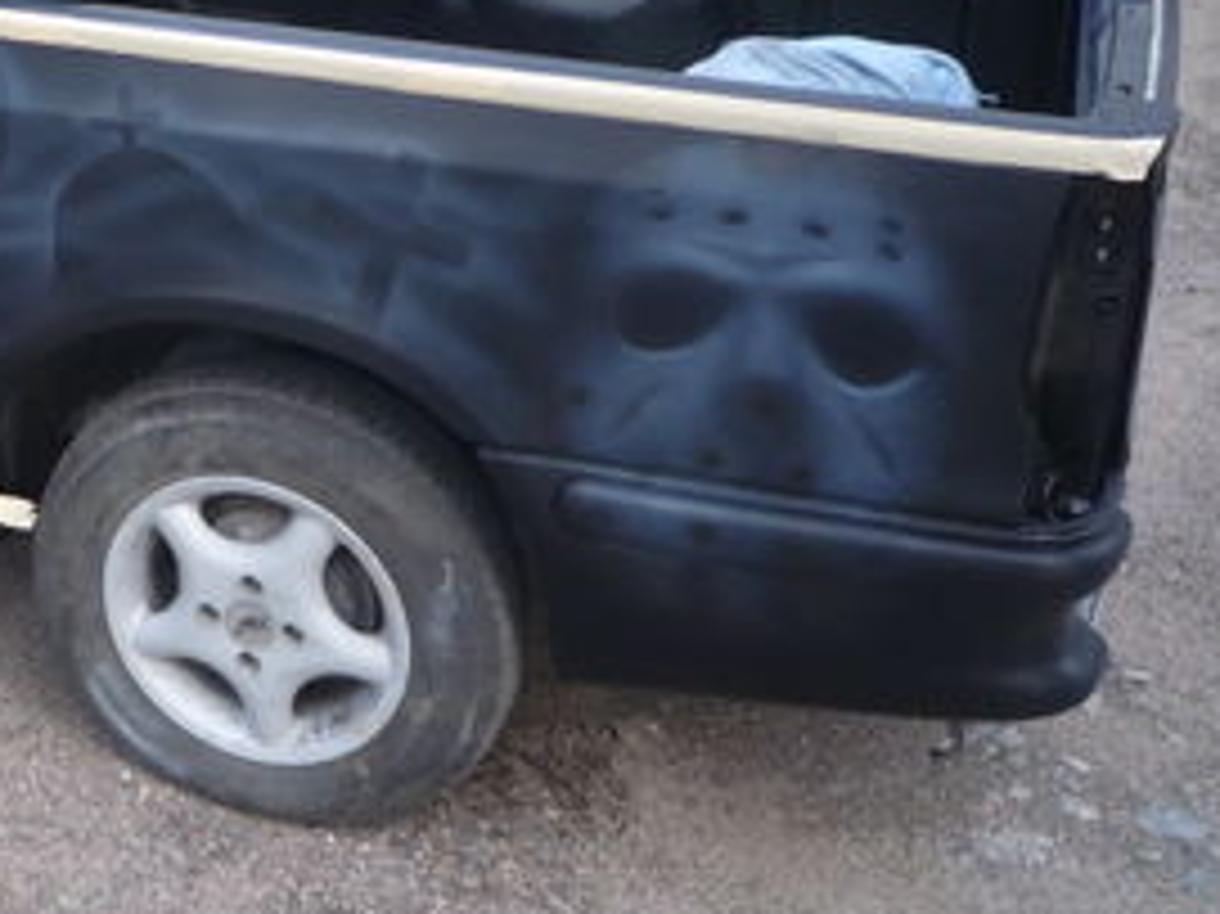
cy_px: 117
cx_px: -171
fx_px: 2078
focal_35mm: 59
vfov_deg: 24.2
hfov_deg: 29.1
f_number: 2.8
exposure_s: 1/60
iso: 100
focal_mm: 4.4
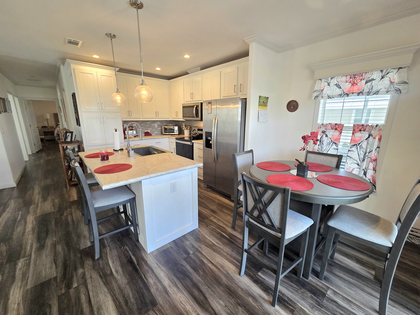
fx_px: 158
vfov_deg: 89.9
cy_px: 158
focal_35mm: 13
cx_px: 210
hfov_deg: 106.2
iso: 200
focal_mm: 2.2
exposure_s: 1/120
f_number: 2.2
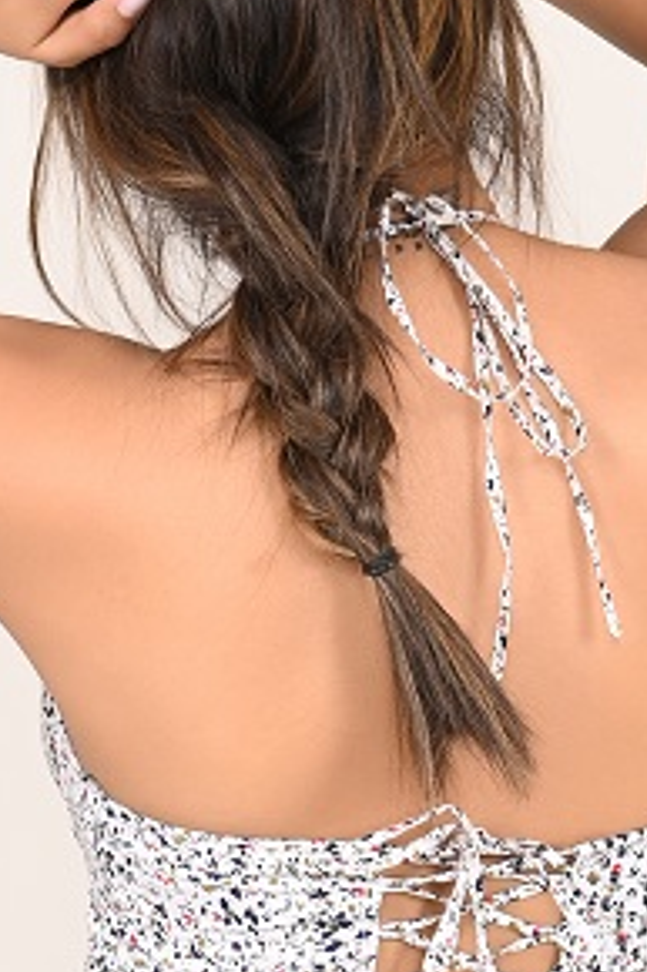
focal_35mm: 289
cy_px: 1726
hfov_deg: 4.7
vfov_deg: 7.0
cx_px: 473
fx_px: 7800
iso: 250
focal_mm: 62
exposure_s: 1/200
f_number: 9
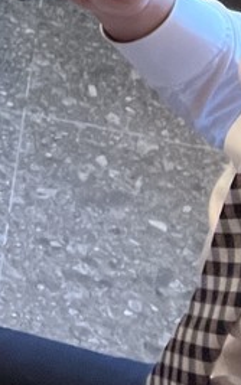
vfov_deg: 15.8
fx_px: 1229
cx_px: -440
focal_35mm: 117
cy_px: -249
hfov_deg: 9.3
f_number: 2.2
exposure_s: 1/30
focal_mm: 2.71
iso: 400
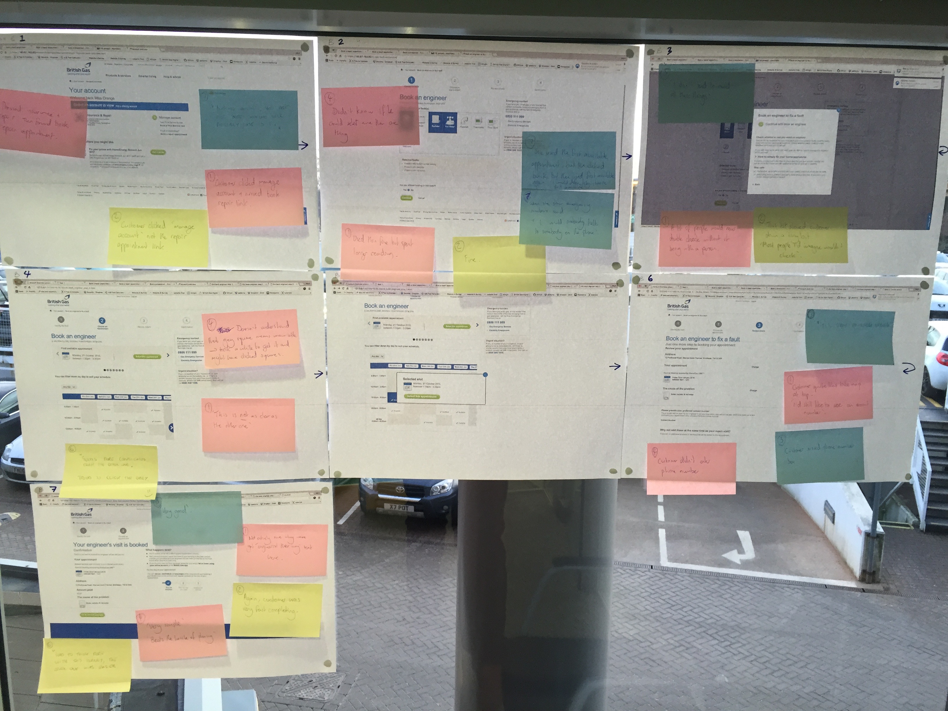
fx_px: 794
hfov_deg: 61.7
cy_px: 356
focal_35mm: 29
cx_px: 474
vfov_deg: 48.2
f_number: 2.2
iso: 80
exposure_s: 1/30
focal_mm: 4.15
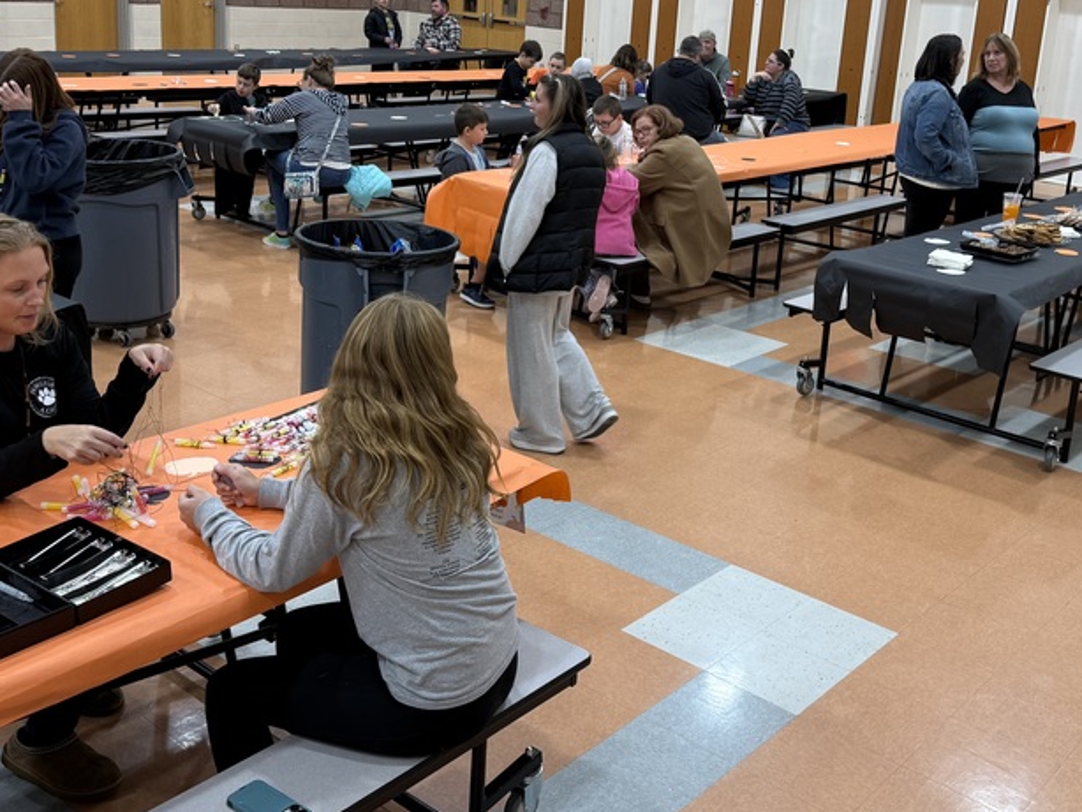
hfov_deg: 46.7
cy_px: 280
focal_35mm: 40
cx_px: 599
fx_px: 1251
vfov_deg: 35.7
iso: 80
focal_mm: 6.76
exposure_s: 1/120
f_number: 1.78
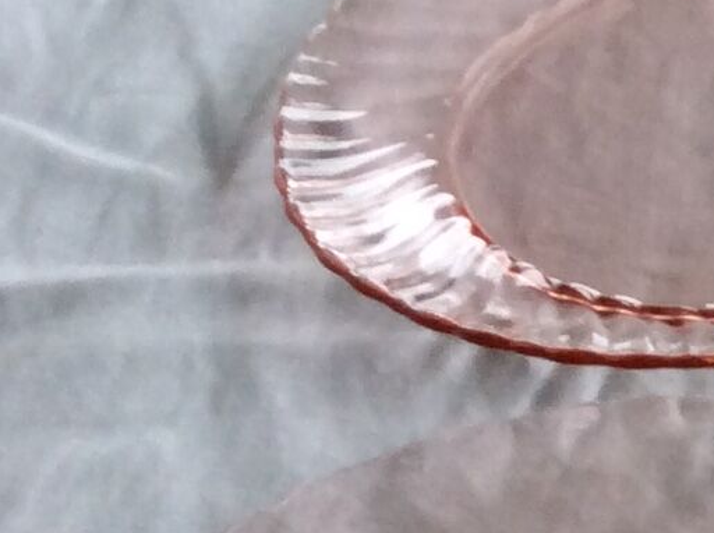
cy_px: 368
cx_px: 1784
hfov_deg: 10.4
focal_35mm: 162
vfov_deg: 9.1
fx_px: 3335
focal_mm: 3.3
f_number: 2.4
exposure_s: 1/239
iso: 32
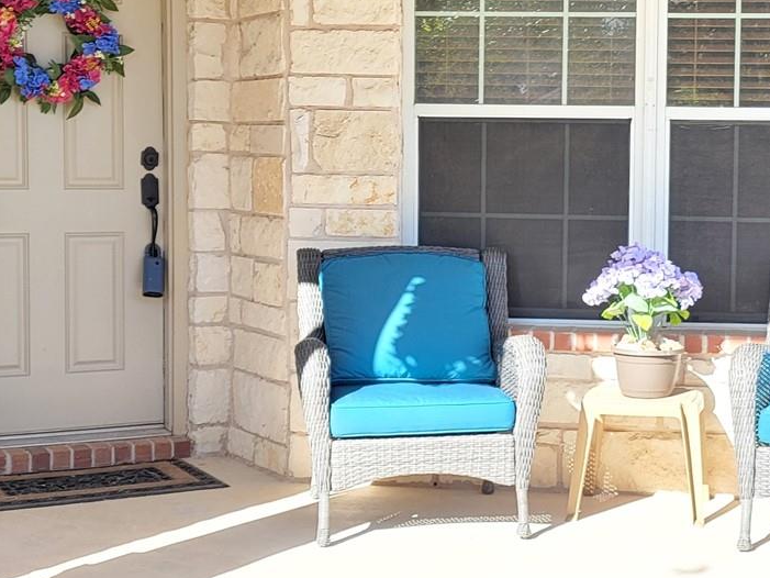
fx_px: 1624
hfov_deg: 26.5
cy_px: 256
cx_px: 523
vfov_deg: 20.2
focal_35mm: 73
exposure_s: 1/120
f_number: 1.8
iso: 25
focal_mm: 7
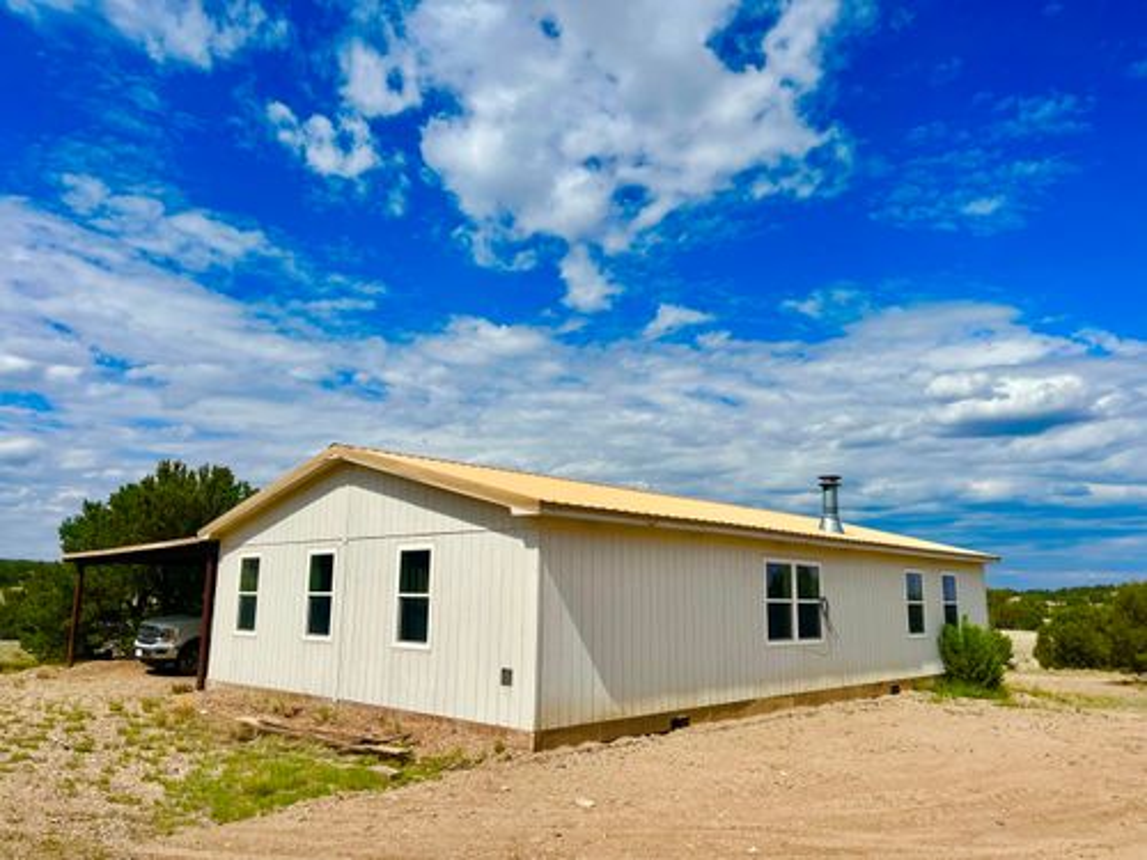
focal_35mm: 26
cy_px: 430
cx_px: 574
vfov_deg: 53.1
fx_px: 862
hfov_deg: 67.3
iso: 50
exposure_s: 1/9901
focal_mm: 5.1
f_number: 1.6
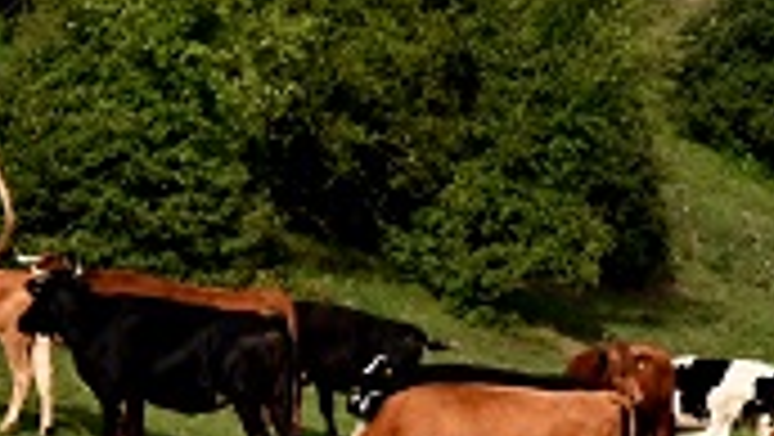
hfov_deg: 2.4
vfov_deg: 1.4
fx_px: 18421
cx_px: 1611
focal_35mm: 897
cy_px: 49
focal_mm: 155
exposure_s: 1/1000
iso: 200
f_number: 4.8
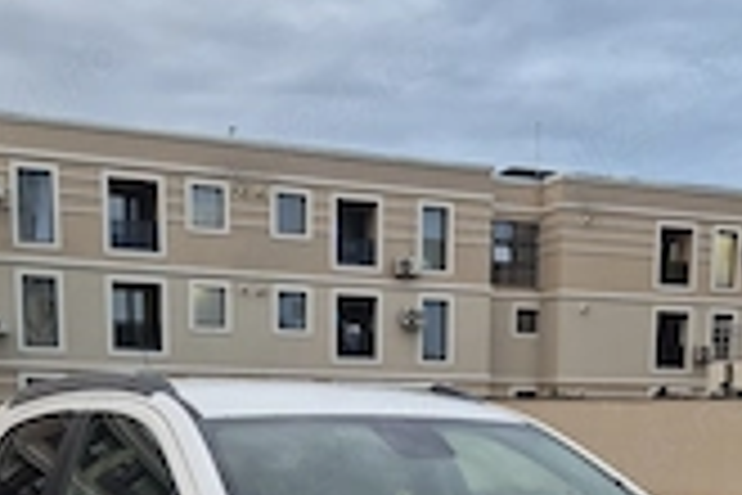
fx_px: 1195
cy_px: 562
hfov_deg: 34.4
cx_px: 450
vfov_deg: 22.0
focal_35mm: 58
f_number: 1.8
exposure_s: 1/100
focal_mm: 5.4
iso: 200
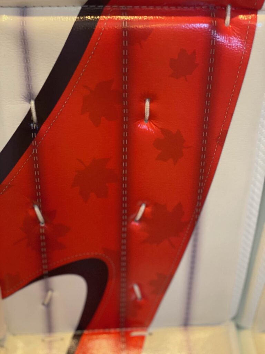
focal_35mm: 52
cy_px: 177
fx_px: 531
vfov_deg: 36.8
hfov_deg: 28.0
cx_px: 132
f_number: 2
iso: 250
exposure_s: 1/40
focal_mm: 6
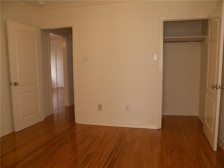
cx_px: 112
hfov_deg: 65.3
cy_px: 84
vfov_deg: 51.4
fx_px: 175
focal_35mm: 27
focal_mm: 4.7
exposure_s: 1/50.5
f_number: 2.8
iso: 64
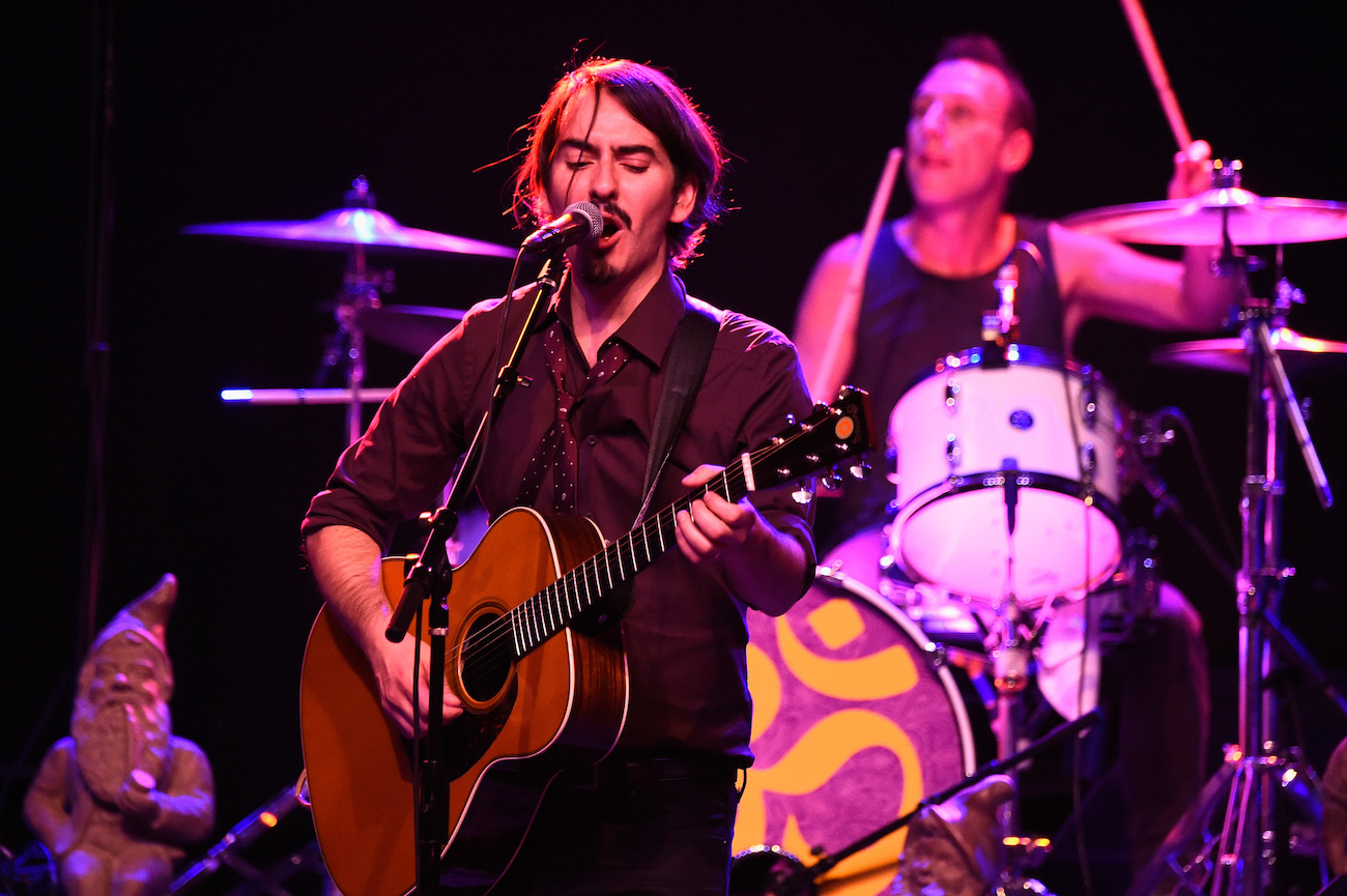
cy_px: 448
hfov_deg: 5.9
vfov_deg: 3.9
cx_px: 674
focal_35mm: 350
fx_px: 13087
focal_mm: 350
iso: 8000
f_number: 5.6
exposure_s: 1/200
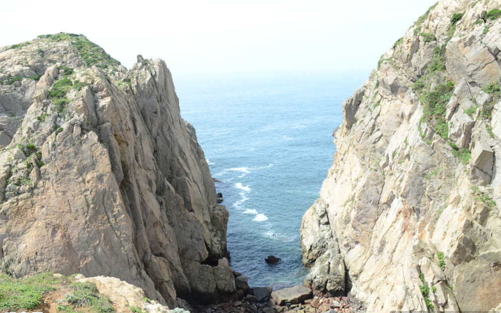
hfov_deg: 61.2
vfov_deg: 40.6
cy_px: 157
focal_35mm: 31
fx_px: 423
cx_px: 250
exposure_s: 1/640
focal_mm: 20
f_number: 8
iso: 640
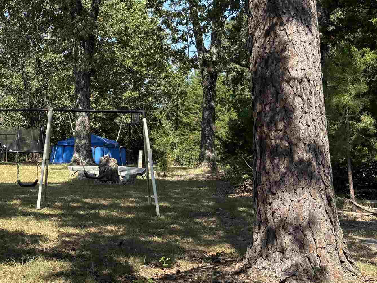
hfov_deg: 29.5
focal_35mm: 60
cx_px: -19
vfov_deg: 24.4
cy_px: 140
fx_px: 653
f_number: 1.6
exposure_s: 1/1311
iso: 50
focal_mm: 5.96
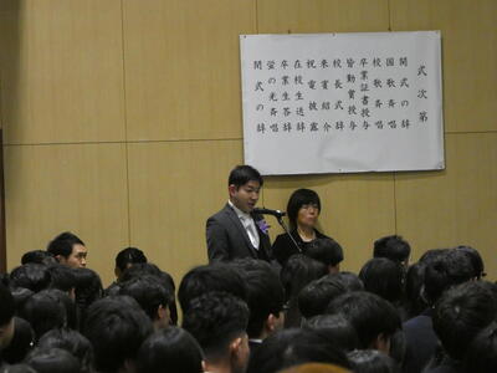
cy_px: 186
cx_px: 248
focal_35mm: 309
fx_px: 4436
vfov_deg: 4.8
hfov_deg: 6.4
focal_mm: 55.4
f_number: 5.6
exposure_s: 1/80
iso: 1600
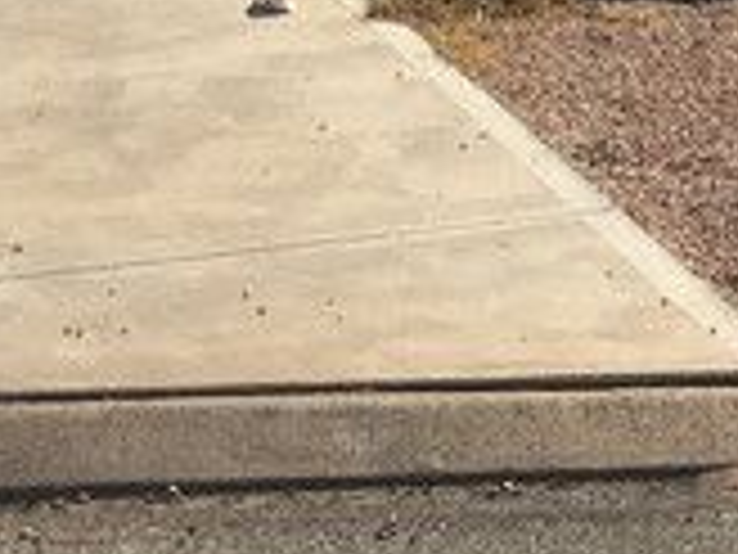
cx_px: 1102
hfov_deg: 10.5
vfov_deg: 8.0
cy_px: -315
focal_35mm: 181
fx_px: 3859
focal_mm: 4.15
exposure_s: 1/2481
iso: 25
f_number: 2.2
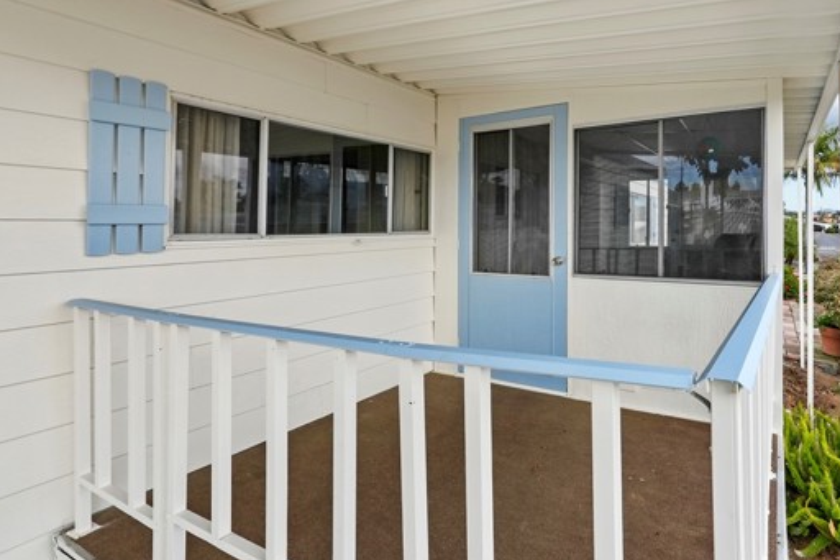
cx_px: 494
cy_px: 259
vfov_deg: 61.8
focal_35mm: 20
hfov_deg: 83.2
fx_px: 466
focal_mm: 16
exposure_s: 1/125
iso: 500
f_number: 22
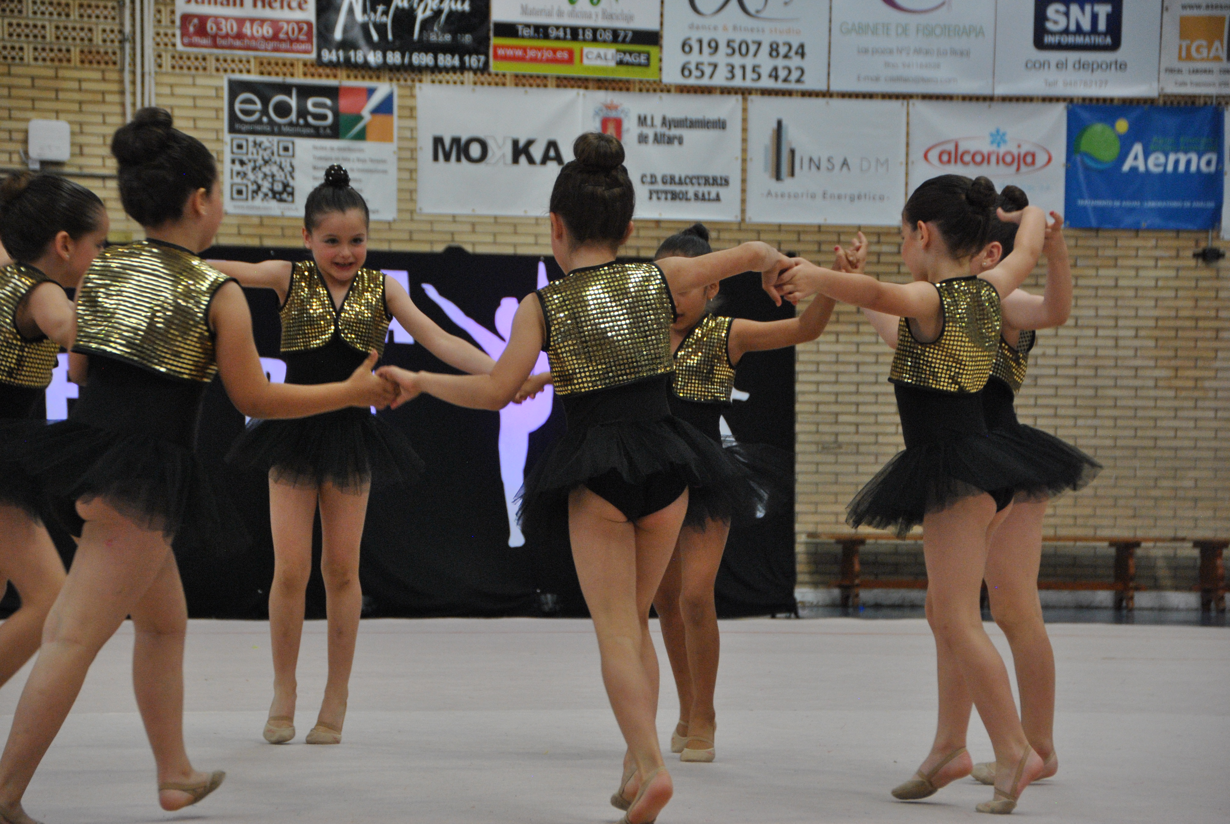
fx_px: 3848
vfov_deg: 12.2
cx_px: 615
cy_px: 412
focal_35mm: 112
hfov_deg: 18.2
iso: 800
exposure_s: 1/160
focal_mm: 75
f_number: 5.3
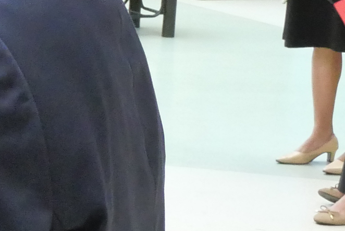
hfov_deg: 8.3
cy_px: -4
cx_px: -437
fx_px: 2205
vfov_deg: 6.0
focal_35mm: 230
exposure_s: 1/30
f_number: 6.3
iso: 3200
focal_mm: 20
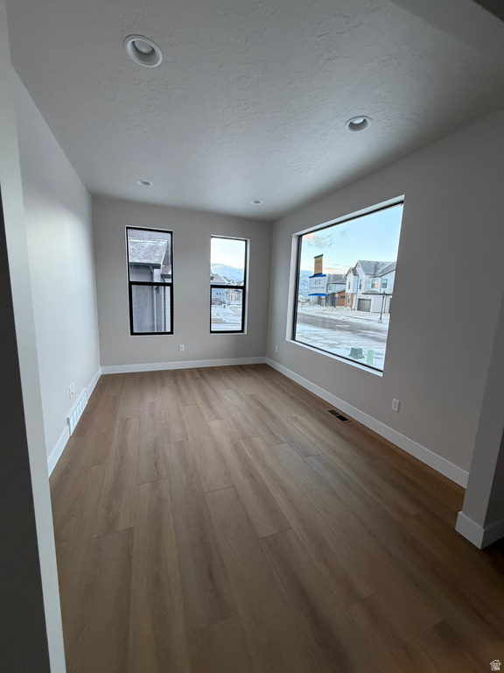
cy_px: 336
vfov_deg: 102.1
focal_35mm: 14
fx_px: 272
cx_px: 252
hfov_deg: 85.7
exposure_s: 1/60
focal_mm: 2.22
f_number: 2.2
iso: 320
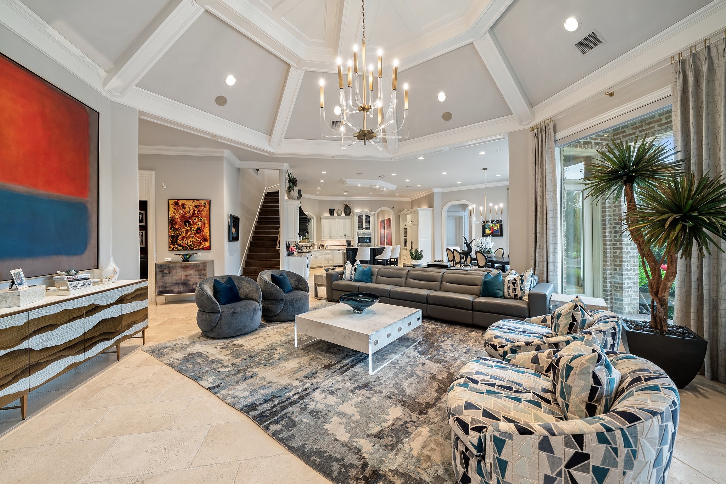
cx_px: 363
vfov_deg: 85.4
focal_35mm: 13
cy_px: 242
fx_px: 262
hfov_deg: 108.3
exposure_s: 1/3
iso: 640
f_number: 7.1
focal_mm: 13
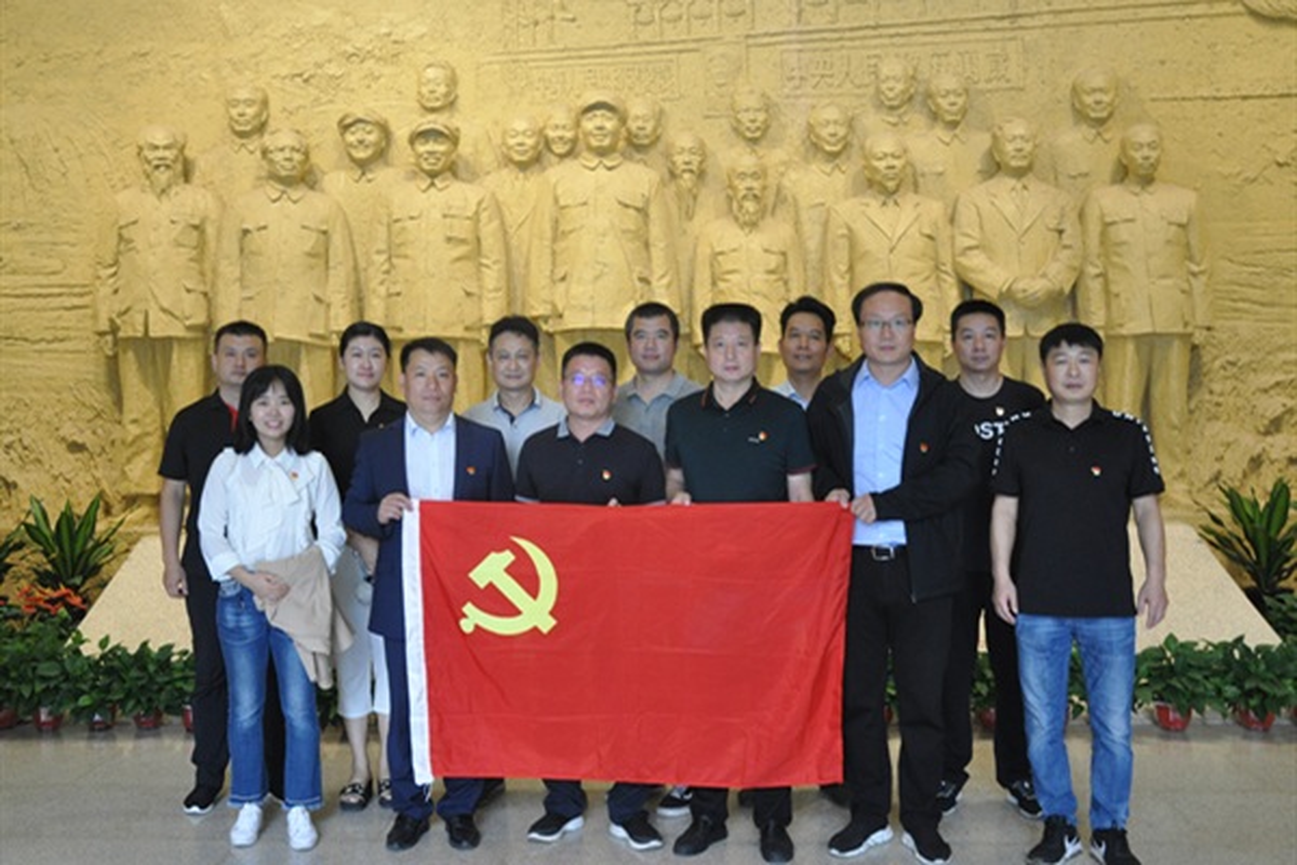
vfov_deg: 40.0
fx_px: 1189
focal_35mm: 33
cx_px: 648
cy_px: 432
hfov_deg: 57.2
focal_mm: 22
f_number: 4
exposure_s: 1/60
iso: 800
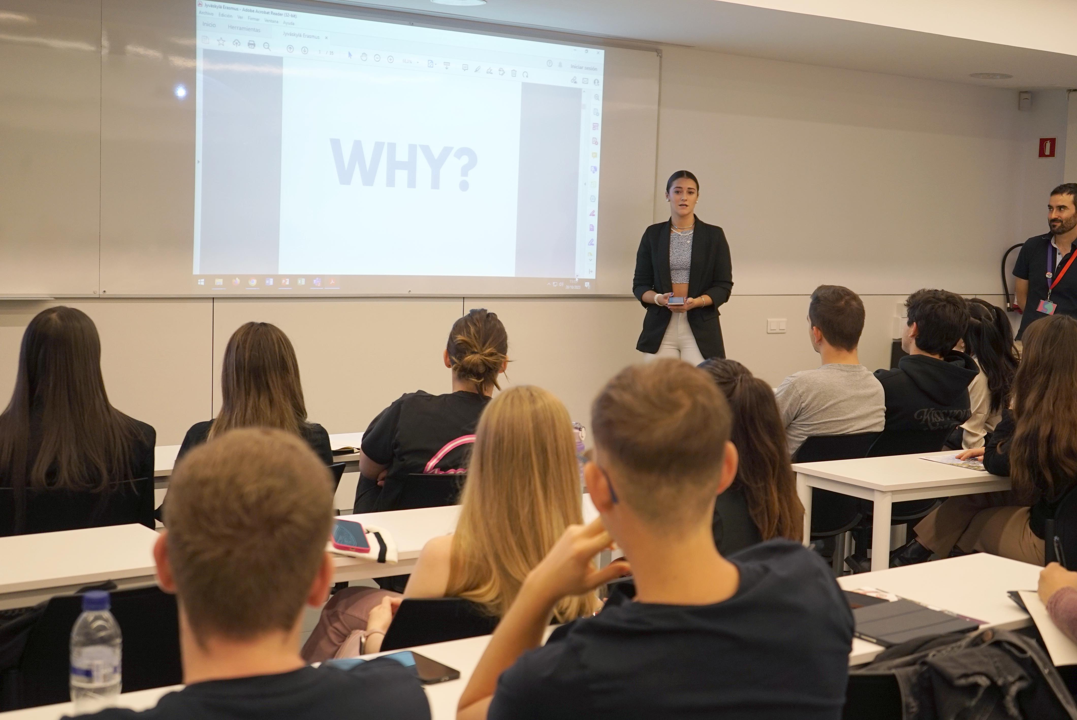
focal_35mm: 46
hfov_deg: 42.7
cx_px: 538
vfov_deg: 29.3
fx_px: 1377
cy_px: 360
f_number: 4.5
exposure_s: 1/160
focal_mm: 46
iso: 1250
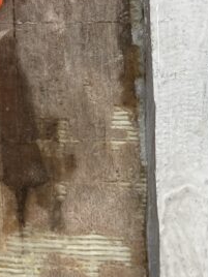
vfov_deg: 15.8
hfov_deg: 13.3
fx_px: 857
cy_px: -211
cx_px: -76
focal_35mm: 107
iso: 20
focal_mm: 3.99
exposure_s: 1/393
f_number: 1.8
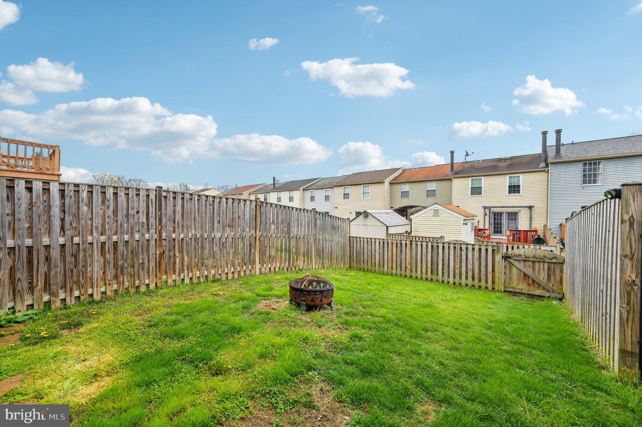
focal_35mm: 14
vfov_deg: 81.1
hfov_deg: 104.3
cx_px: 321
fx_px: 249
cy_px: 214
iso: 100
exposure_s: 1/400
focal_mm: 14
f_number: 8
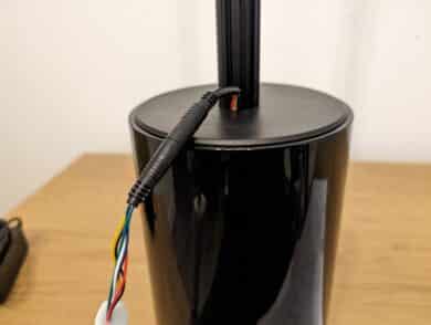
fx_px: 299
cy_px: 162
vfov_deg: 57.0
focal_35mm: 24
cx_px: 216
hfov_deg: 71.5
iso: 412
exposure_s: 1/50
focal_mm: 6.9
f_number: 1.68
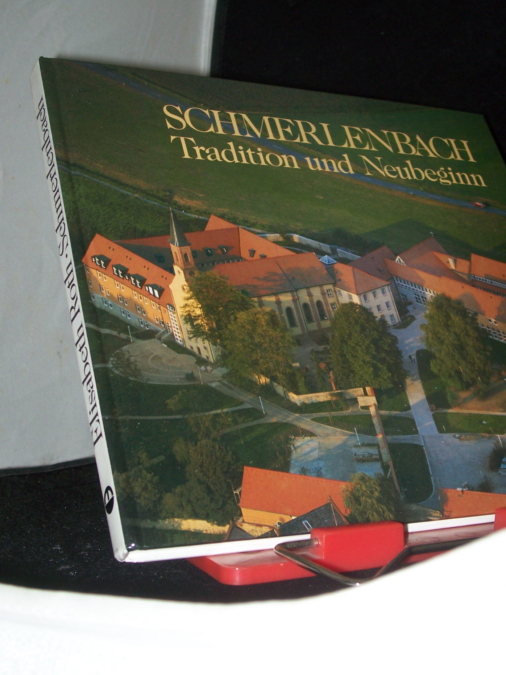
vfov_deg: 36.8
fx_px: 1013
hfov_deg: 28.0
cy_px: 366
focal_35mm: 52
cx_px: 300
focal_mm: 7
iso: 80
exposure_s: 1/60
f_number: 2.8
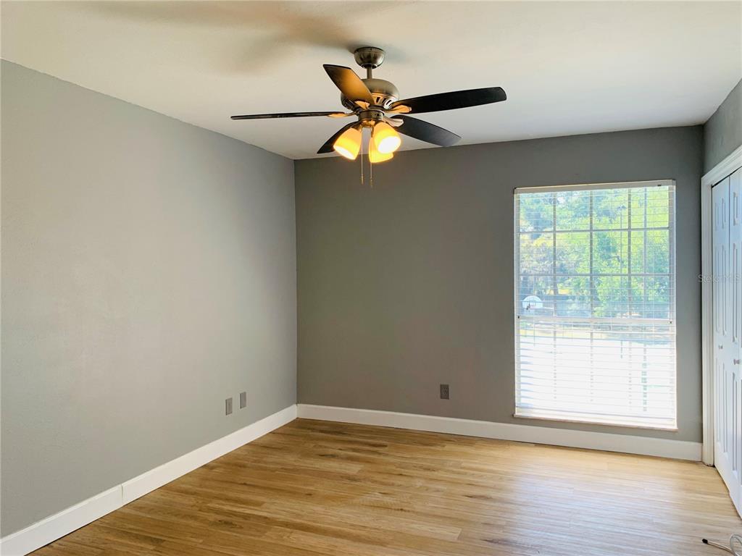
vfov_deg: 53.1
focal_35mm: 26
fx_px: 557
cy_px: 278
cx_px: 371
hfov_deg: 67.3
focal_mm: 4.25
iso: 40
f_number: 1.8
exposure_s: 1/122
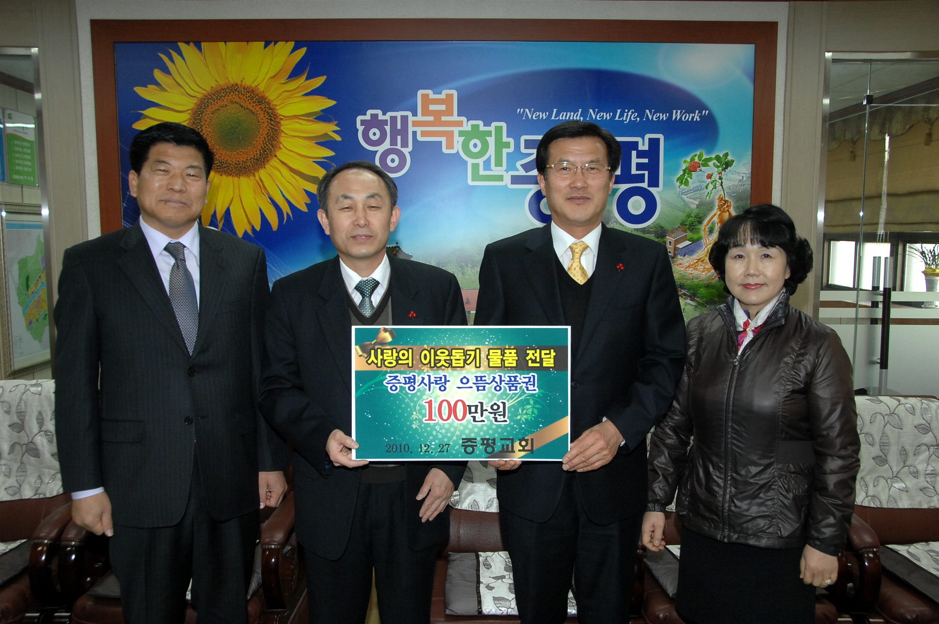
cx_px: 470
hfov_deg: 57.3
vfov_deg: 39.9
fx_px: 860
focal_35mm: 33
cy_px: 312
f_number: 5.6
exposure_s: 1/60
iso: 400
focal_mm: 22
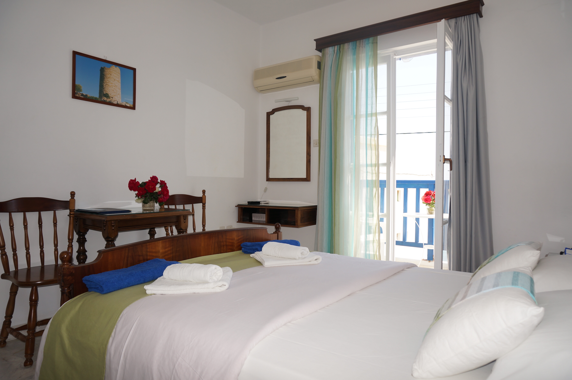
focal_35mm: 24
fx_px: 381
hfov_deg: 73.8
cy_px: 190
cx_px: 286
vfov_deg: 53.0
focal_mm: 16
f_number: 5
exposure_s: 1/160
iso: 100
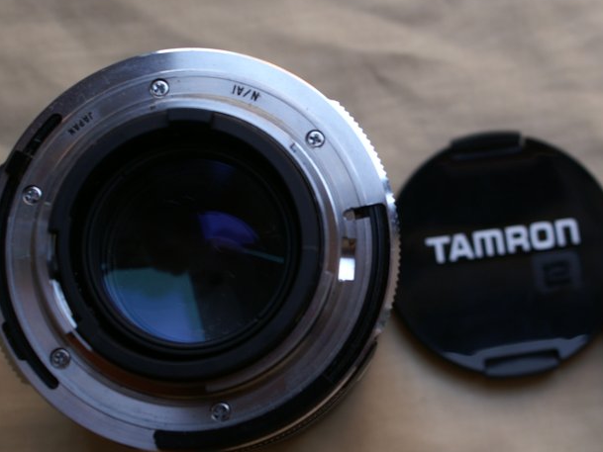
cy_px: 227
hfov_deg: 22.9
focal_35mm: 85
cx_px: 427
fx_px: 1478
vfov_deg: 17.4
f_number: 5.6
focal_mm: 35
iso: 100
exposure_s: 1/30
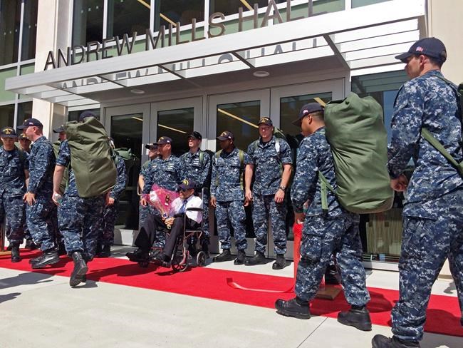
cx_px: 232
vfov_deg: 48.3
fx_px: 388
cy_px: 174
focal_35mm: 29
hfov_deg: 61.6
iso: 32
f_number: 2.2
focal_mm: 4.15
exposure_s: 1/2933
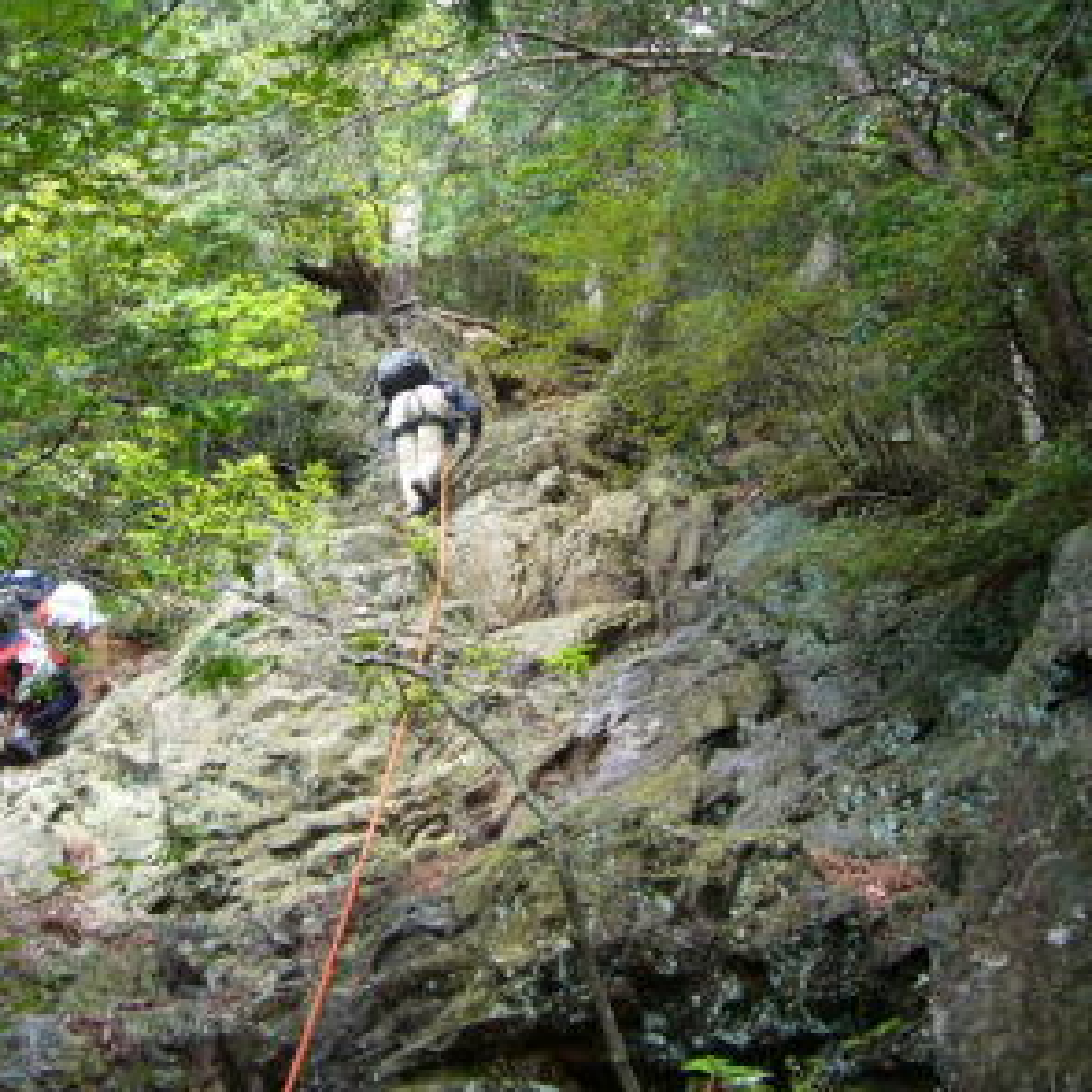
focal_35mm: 48
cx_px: 411
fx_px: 1713
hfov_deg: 35.2
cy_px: 552
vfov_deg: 35.4
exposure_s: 1/60
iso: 80
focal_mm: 4.7
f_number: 2.8
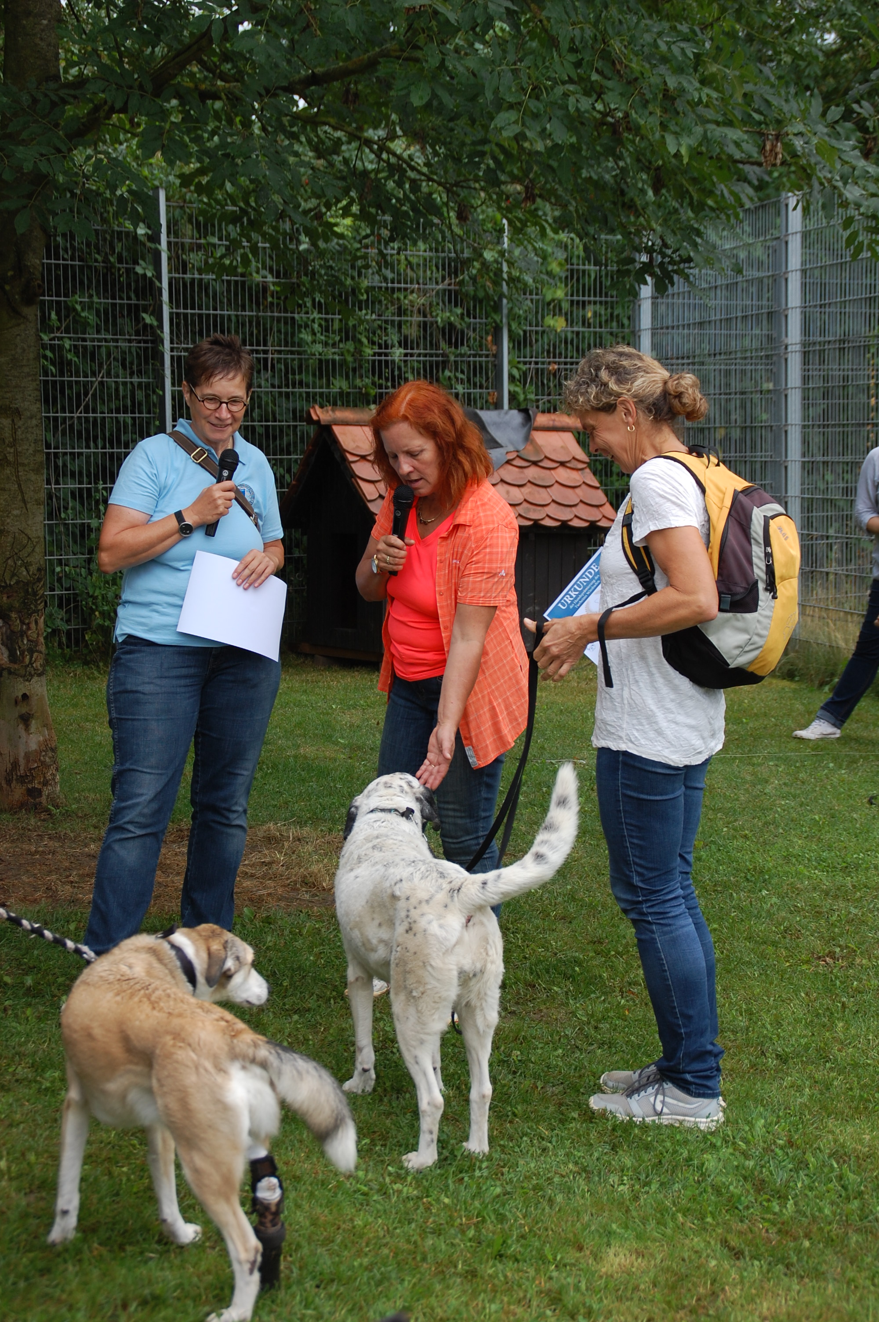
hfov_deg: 21.5
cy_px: 661
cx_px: 440
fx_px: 2311
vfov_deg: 31.9
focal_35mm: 63
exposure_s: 1/125
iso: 200
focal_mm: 42
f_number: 5.6
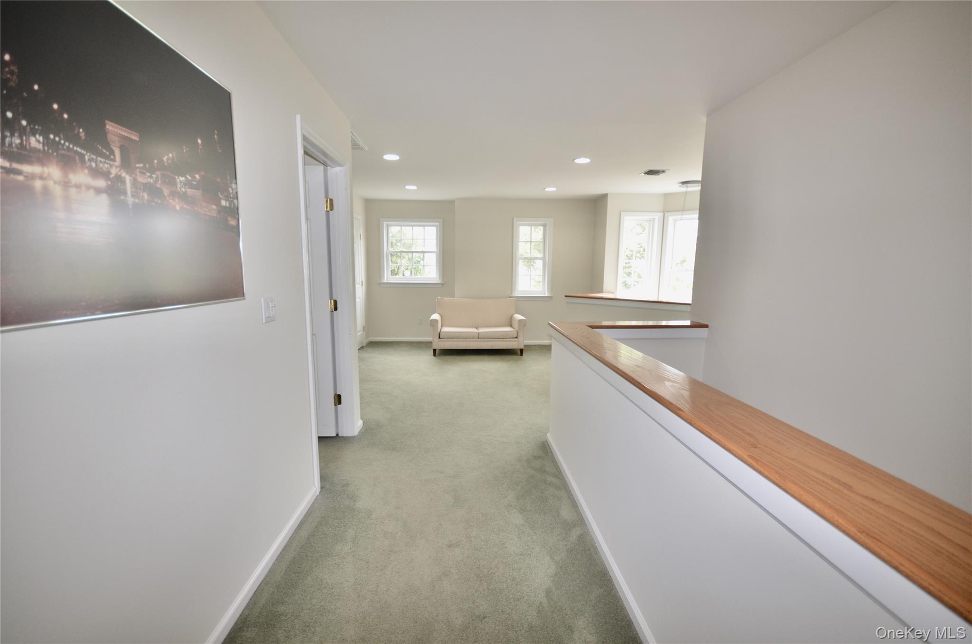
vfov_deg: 77.1
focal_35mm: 15
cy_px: 322
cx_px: 486
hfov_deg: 100.5
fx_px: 404
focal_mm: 10
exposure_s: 1/60
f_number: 4
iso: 450
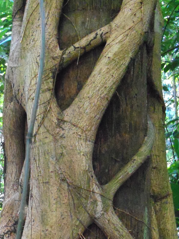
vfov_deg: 30.7
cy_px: 174
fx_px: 427
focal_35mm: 62
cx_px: 55
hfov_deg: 23.5
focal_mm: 6.3
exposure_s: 1/30
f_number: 3
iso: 800
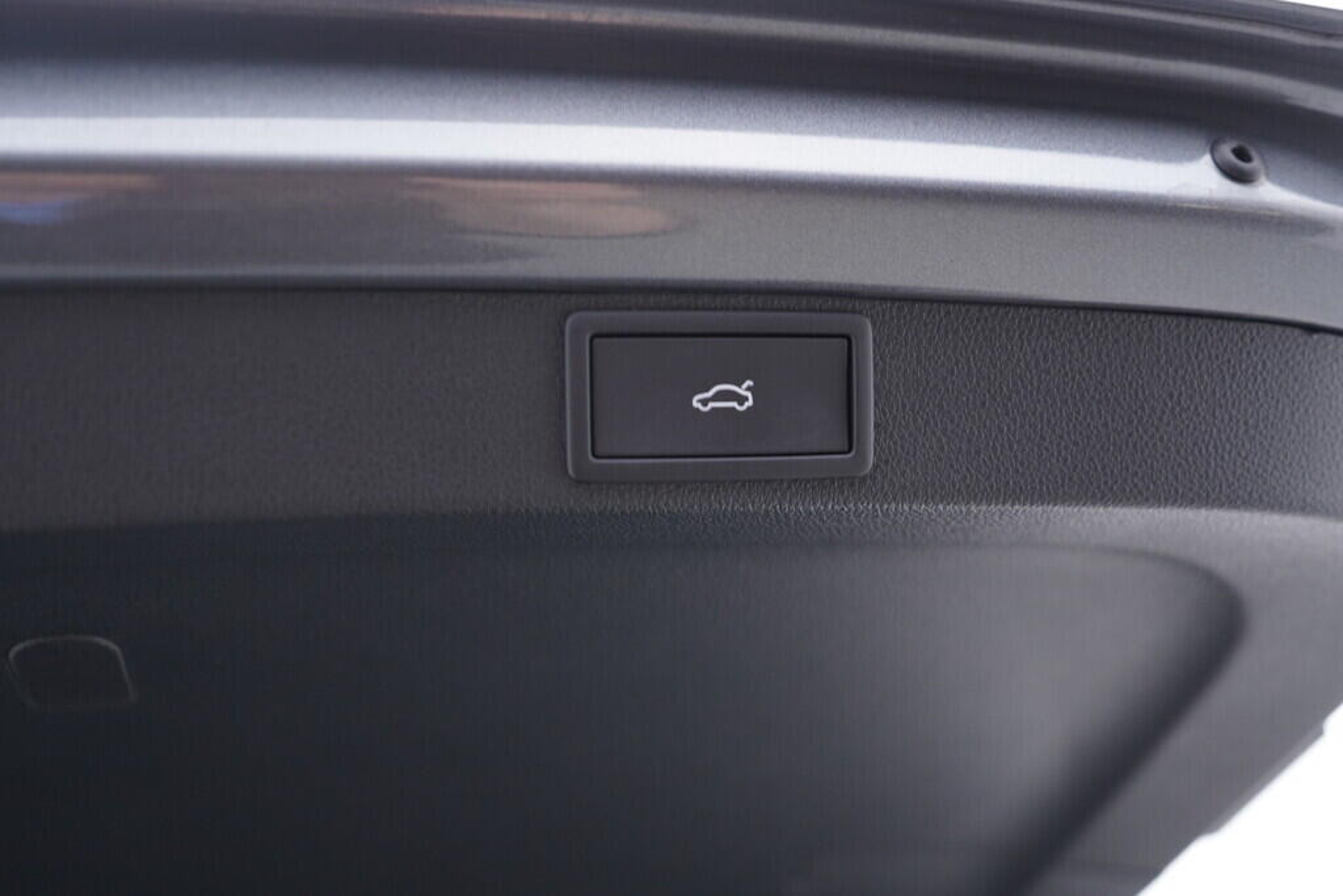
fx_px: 1343
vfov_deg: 36.9
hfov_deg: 53.1
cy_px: 448
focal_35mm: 36
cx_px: 672
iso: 200
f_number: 2.8
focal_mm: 24
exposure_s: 1/40
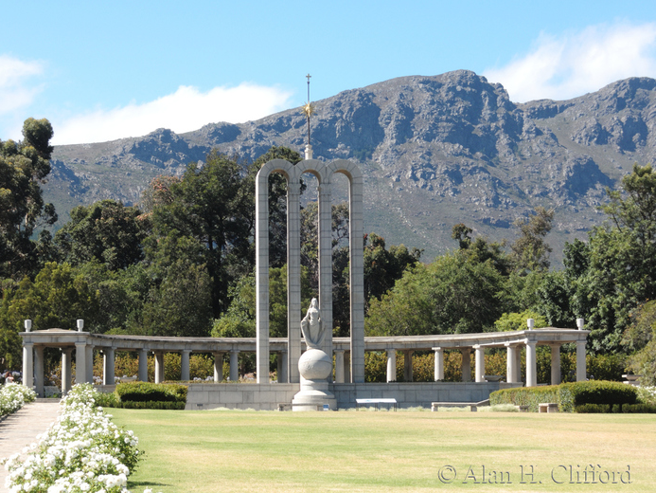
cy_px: 248
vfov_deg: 14.0
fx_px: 2009
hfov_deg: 18.5
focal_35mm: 106
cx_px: 328
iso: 100
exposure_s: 1/125
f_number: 7.3
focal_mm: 22.4
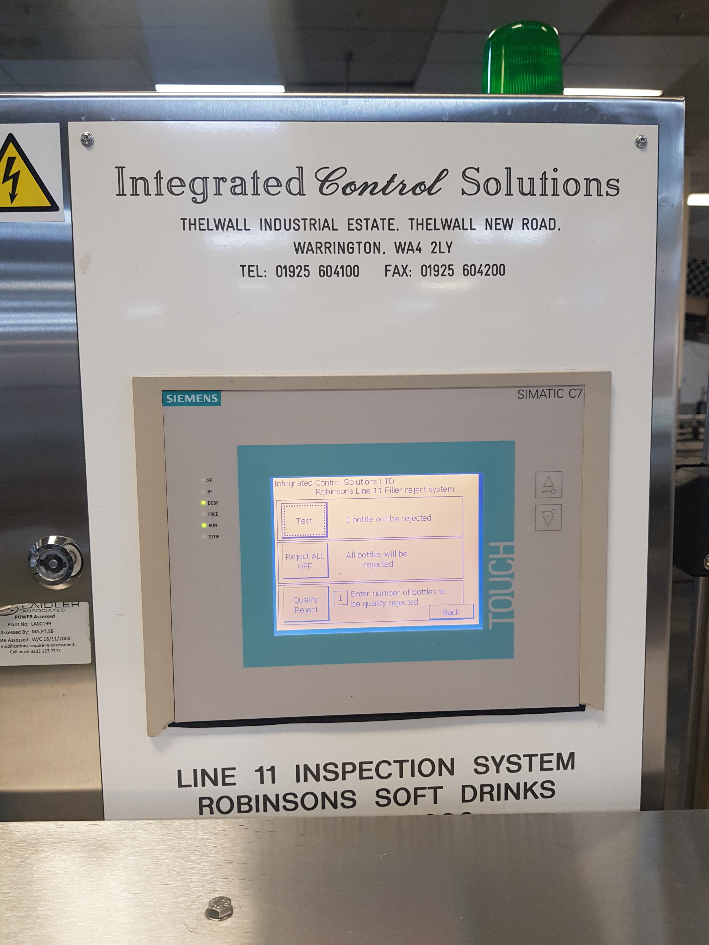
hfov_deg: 53.1
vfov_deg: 67.3
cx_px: 354
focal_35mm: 26
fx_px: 710
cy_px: 472
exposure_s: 1/50
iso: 100
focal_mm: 4.3
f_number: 1.7
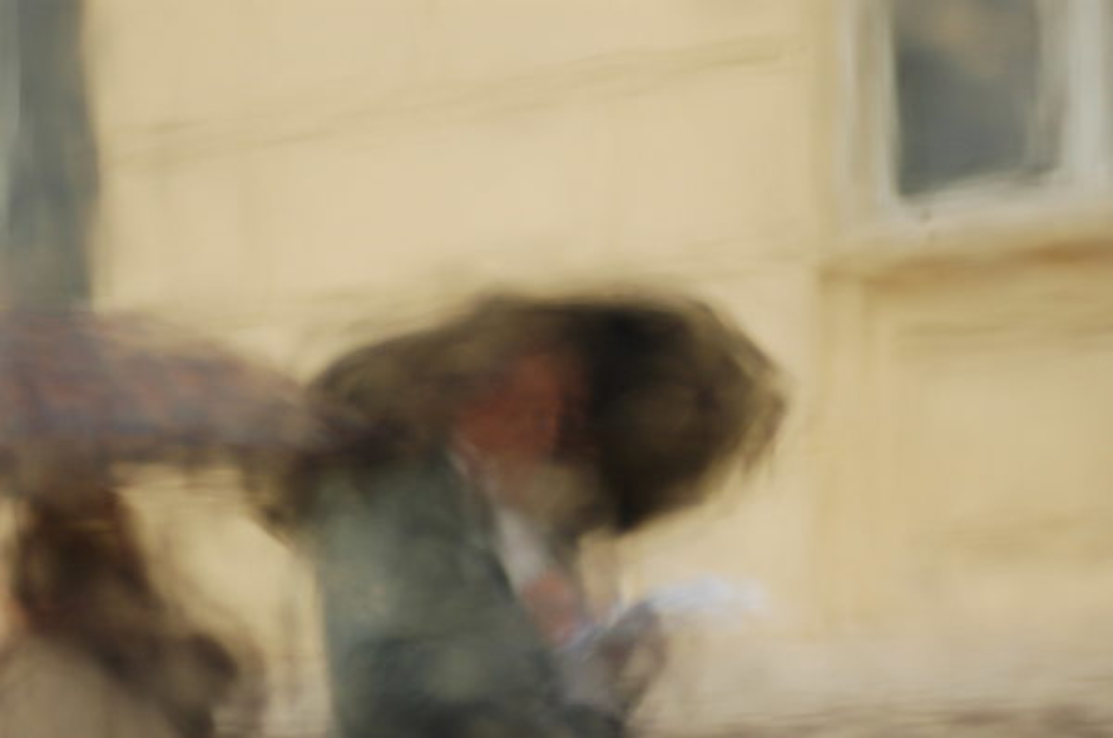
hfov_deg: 19.5
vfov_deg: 13.0
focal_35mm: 105
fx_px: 3241
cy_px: 369
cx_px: 556
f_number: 4
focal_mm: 70
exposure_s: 1/125
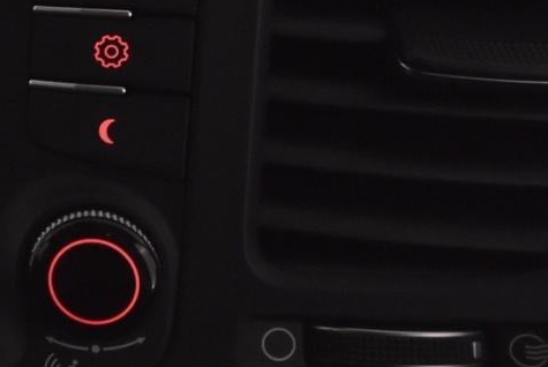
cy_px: 7
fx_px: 1555
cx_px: -362
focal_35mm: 102
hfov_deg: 17.2
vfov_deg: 13.3
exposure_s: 1/60
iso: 2200
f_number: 5.6
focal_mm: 20
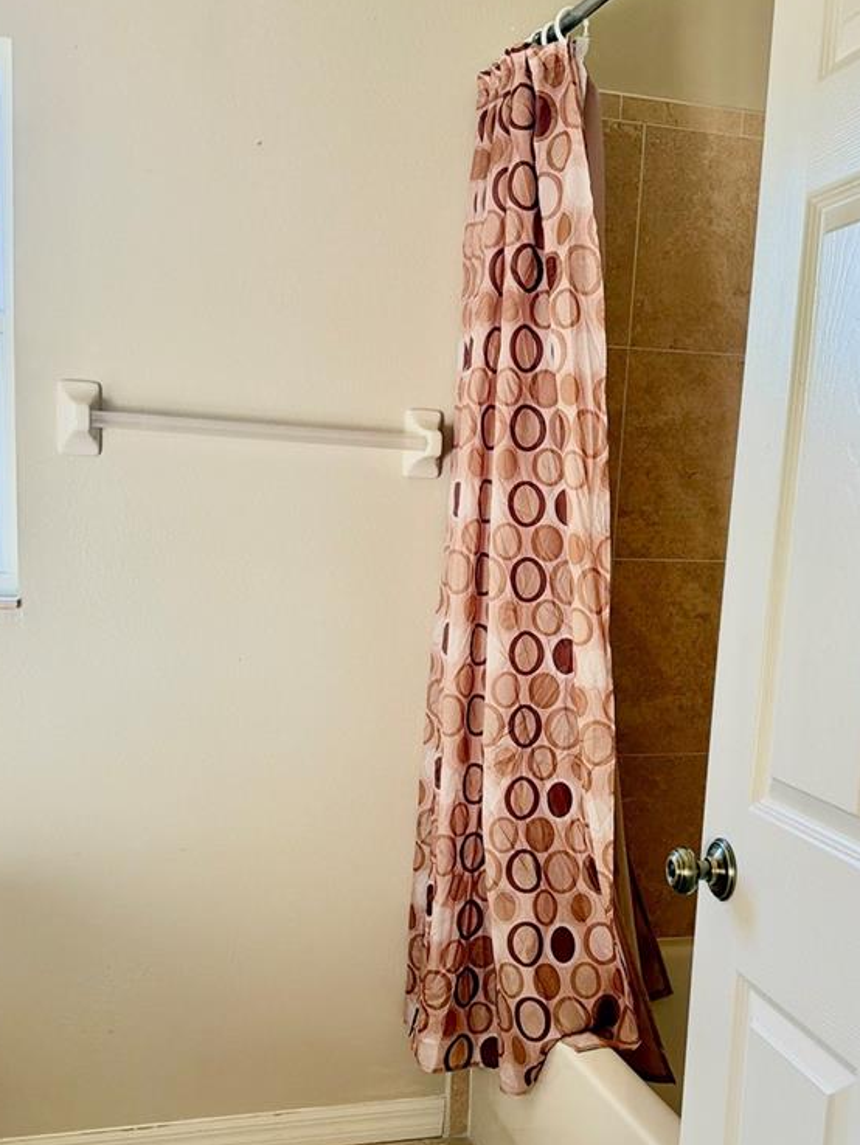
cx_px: 428
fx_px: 1291
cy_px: 715
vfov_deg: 47.4
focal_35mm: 39
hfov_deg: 36.8
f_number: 1.78
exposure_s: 1/254
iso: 64
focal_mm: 6.76
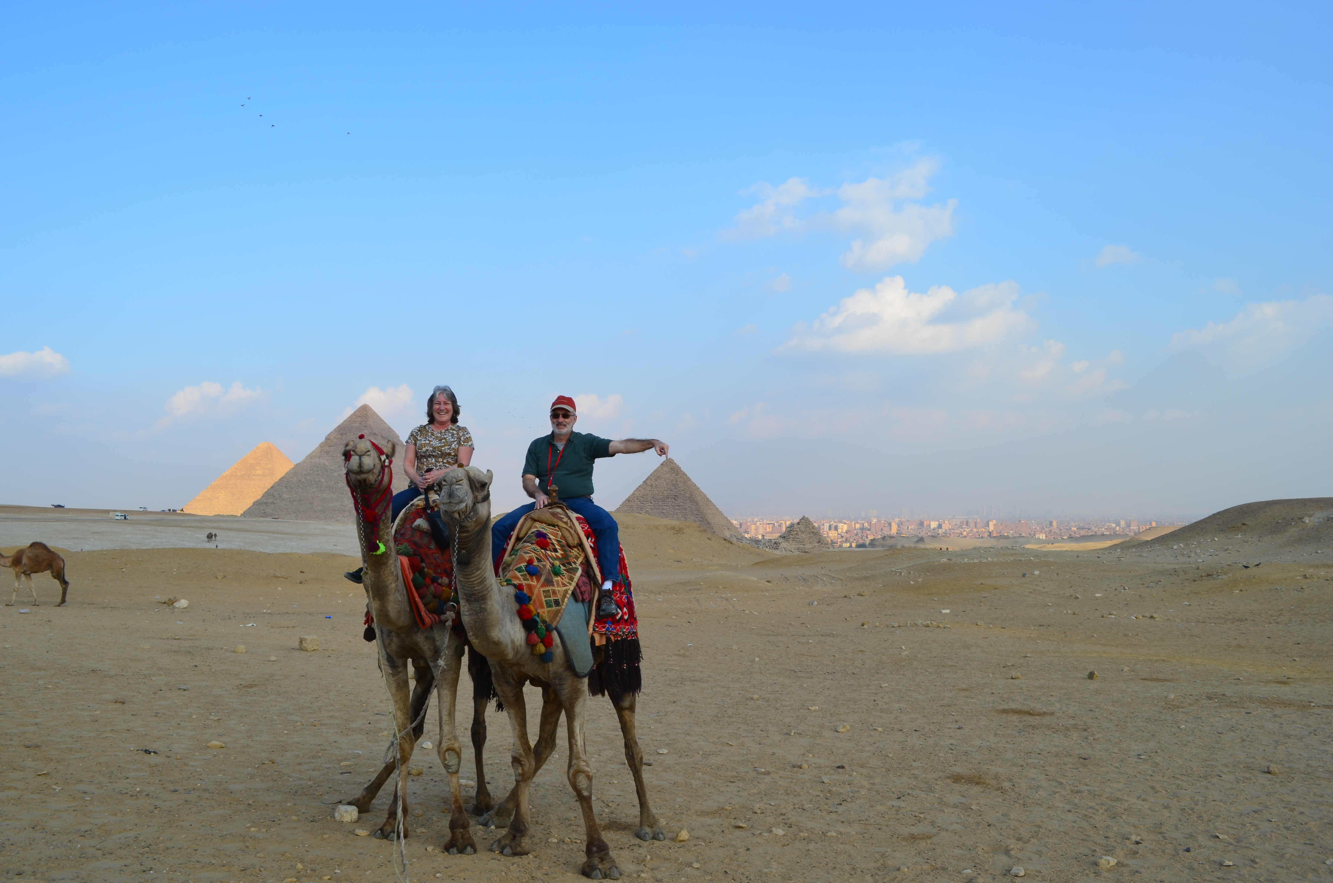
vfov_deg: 47.7
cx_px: 666
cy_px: 442
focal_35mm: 27
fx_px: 998
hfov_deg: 67.5
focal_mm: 18
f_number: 11
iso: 160
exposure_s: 1/125
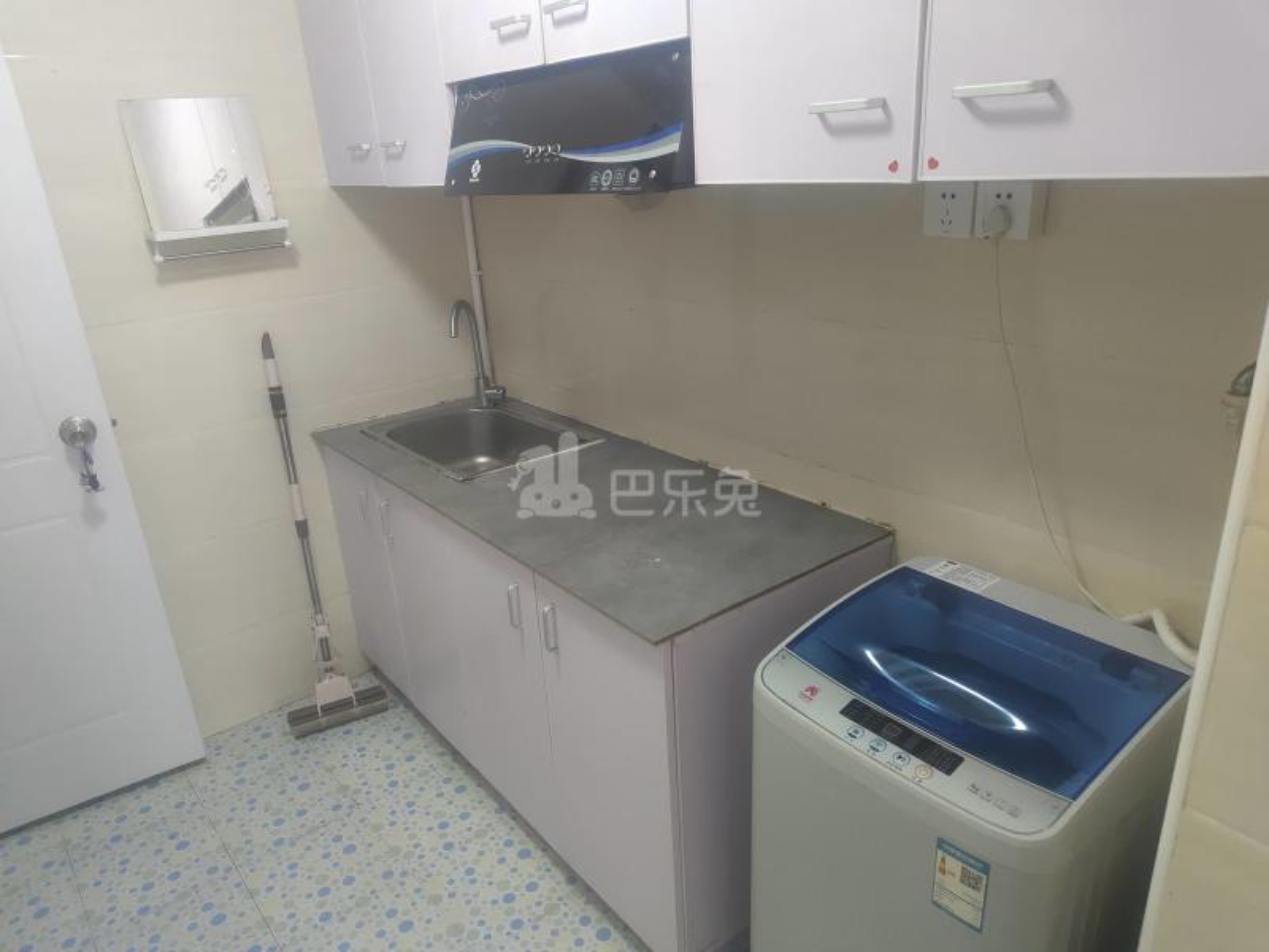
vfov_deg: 56.8
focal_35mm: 24
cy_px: 476
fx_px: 880
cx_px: 634
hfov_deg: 71.6
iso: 1014
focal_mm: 5.56
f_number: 1.88
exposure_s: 1/50
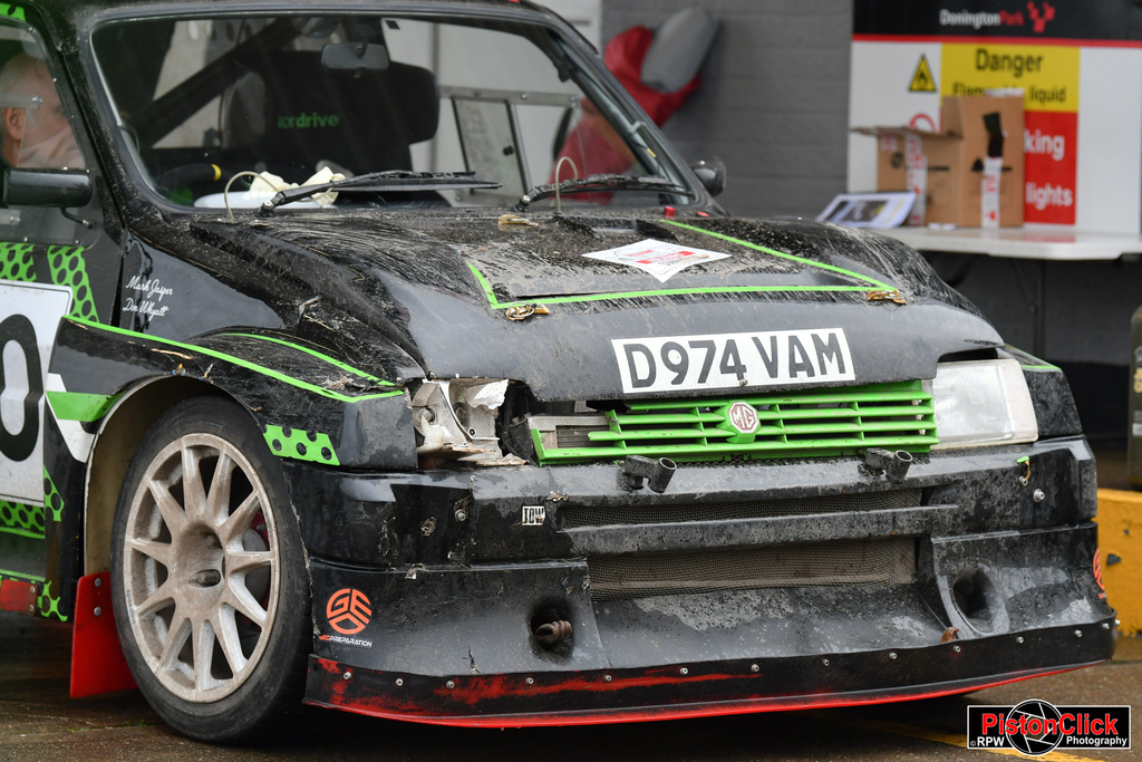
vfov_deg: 6.5
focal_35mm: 210
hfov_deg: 9.8
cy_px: 381
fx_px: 6662
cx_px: 571
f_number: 3.5
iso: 500
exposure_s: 1/400
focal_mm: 140
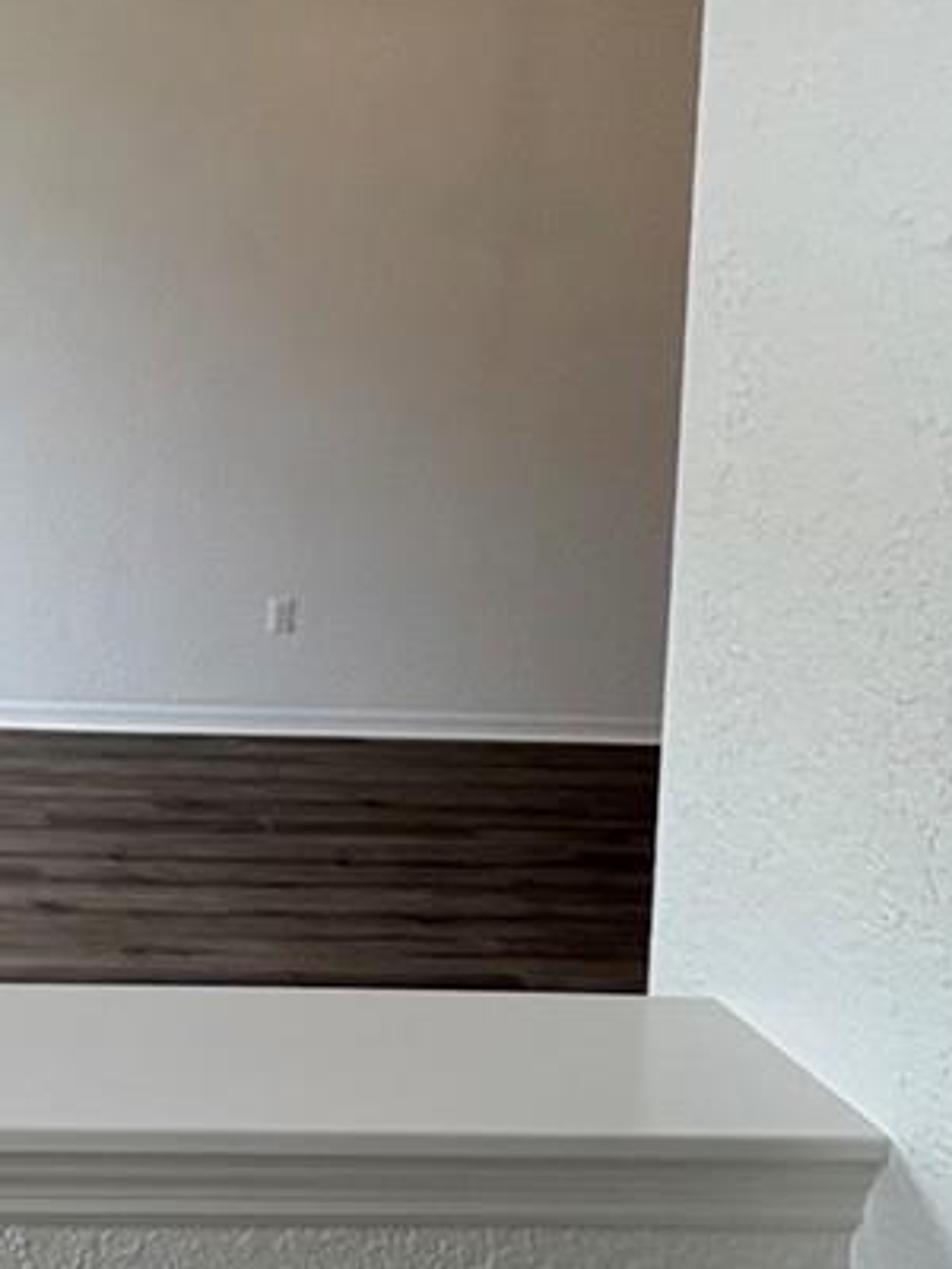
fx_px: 1540
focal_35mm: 42
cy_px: 260
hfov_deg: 29.8
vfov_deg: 42.8
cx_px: -171
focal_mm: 2.22
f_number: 2.2
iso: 80
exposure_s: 1/138
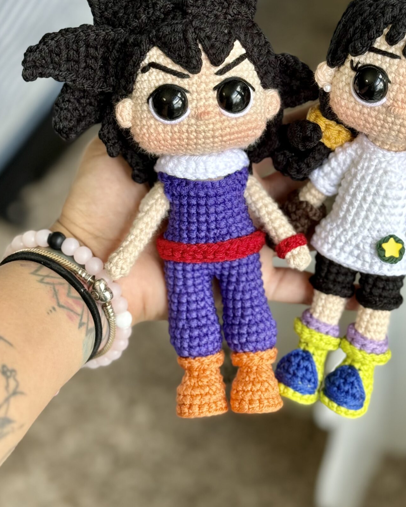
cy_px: 161
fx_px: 1127
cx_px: 272
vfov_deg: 25.2
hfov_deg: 20.4
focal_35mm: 75
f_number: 1.78
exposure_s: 1/156
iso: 64
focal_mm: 6.76
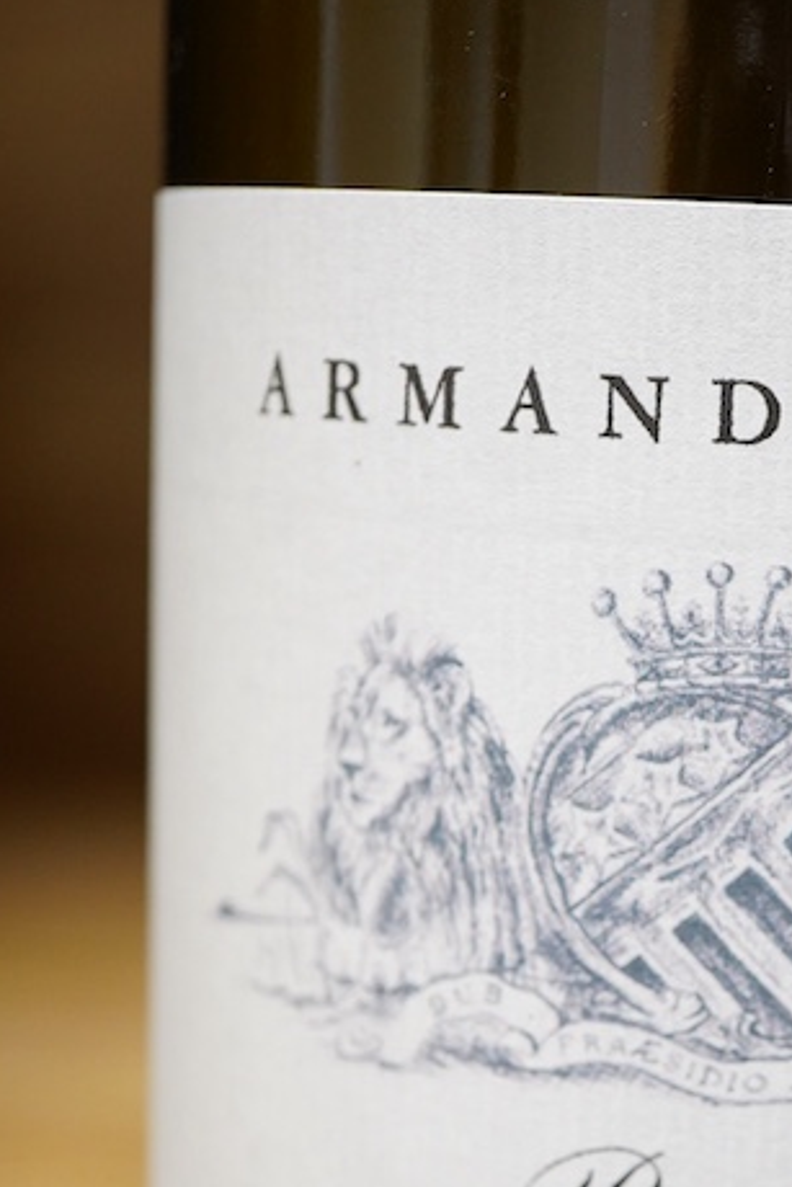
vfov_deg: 22.9
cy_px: 883
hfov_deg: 15.3
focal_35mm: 88
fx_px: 2902
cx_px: 746
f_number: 5.6
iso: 1250
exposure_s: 1/125
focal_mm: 30
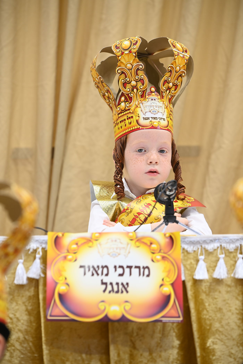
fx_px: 1367
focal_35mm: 135
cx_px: 122
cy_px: 182
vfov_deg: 15.2
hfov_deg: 10.2
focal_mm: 135
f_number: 3.5
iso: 640
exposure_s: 1/200
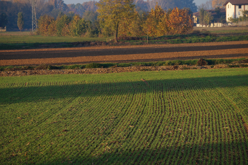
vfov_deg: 7.6
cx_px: 124
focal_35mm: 180
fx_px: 1239
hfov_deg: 11.4
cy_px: 82
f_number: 5
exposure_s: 1/200
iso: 100
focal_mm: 120
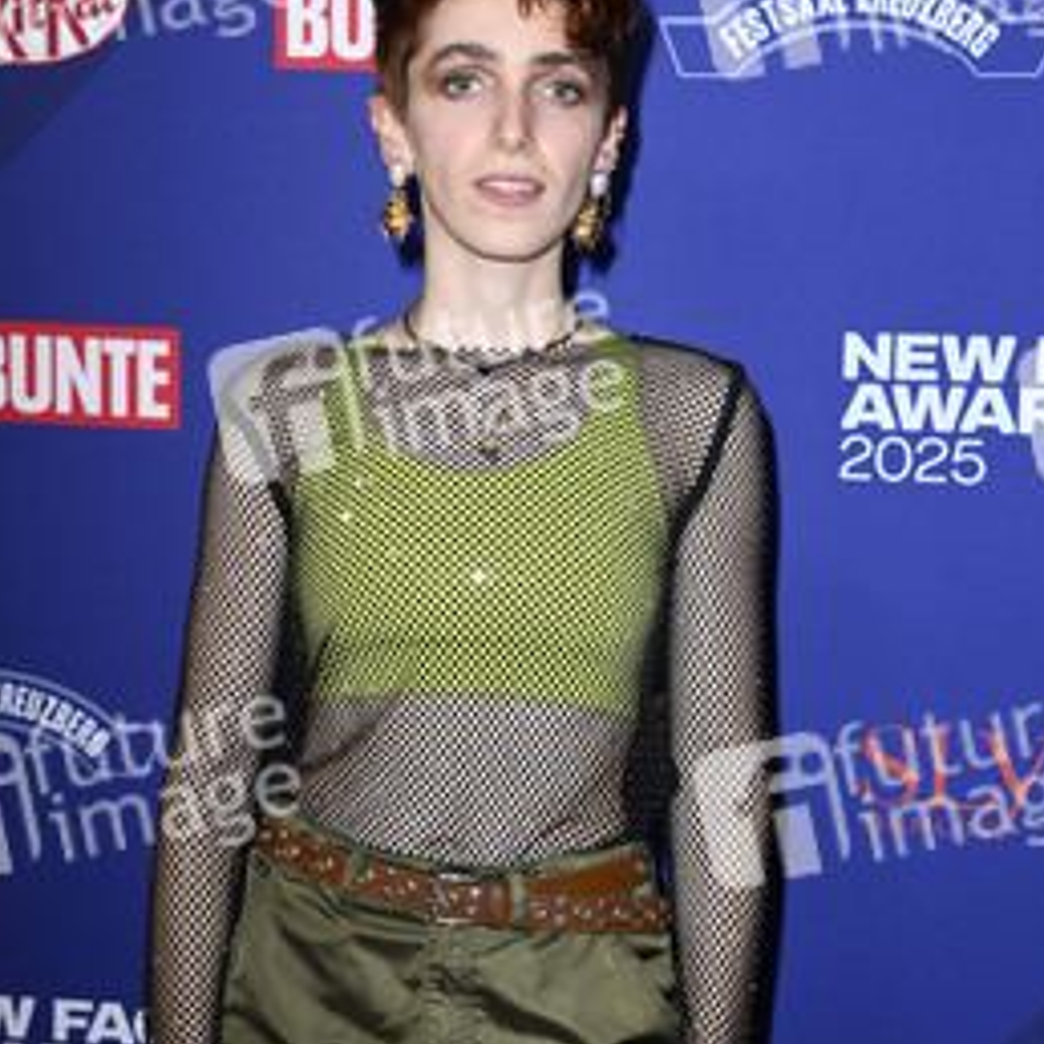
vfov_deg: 16.1
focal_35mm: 108
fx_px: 3685
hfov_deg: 16.1
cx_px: 534
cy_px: 591
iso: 500
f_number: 5.6
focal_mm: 82
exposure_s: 1/250
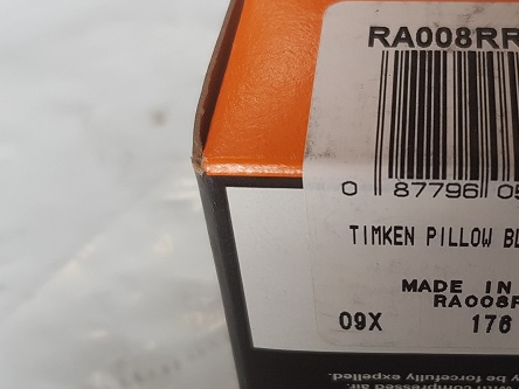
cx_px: 411
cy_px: 238
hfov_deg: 31.9
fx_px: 885
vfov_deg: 24.8
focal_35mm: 59
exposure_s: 1/100
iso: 80
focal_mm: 4.2
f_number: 1.7
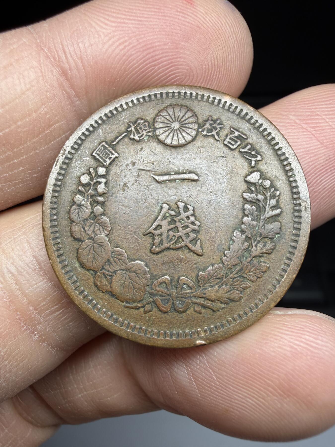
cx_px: 168
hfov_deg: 53.1
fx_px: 335
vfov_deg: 67.3
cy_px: 224
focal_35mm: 26
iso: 40
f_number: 2.2
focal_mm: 2.22
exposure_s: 1/161
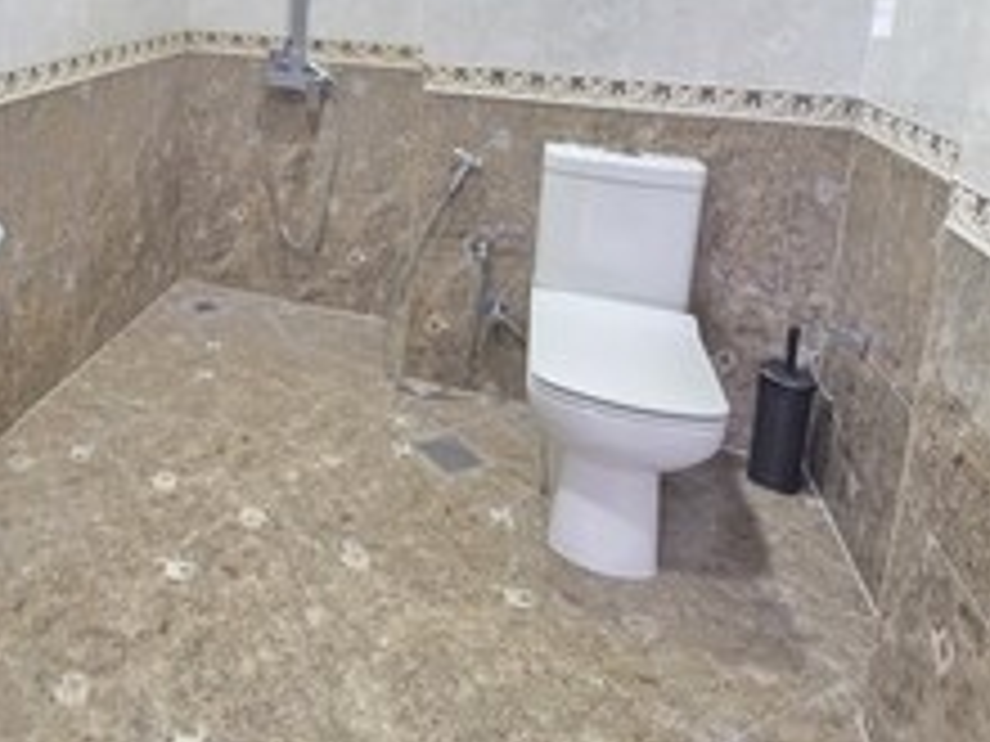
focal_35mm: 27
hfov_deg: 59.9
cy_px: 79
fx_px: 772
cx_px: 191
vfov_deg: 46.5
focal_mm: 2.2
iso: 160
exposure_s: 1/50
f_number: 1.9
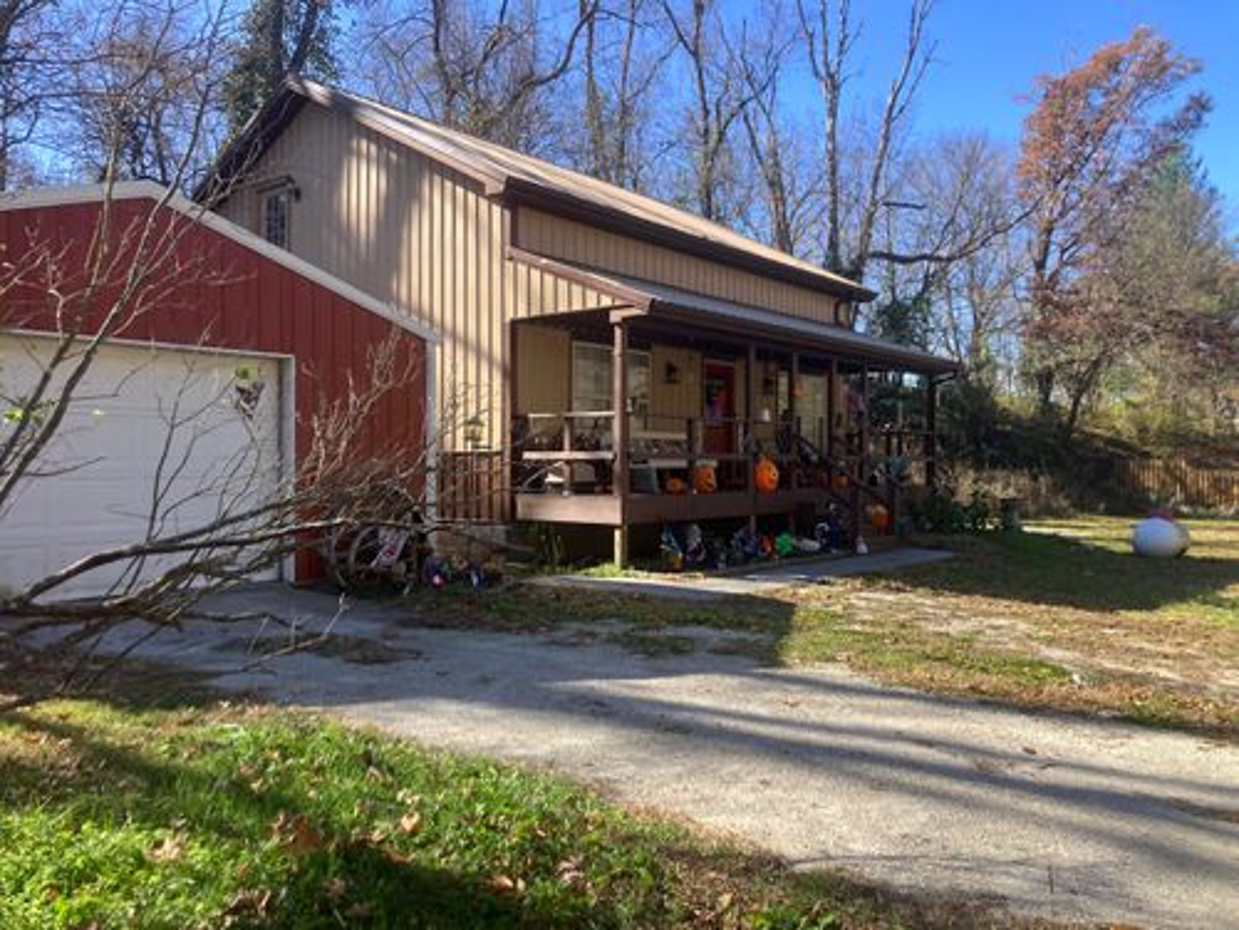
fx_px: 1002
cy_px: 465
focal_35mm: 28
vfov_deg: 49.7
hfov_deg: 63.4
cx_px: 620
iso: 32
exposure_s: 1/511
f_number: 1.8
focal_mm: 3.99
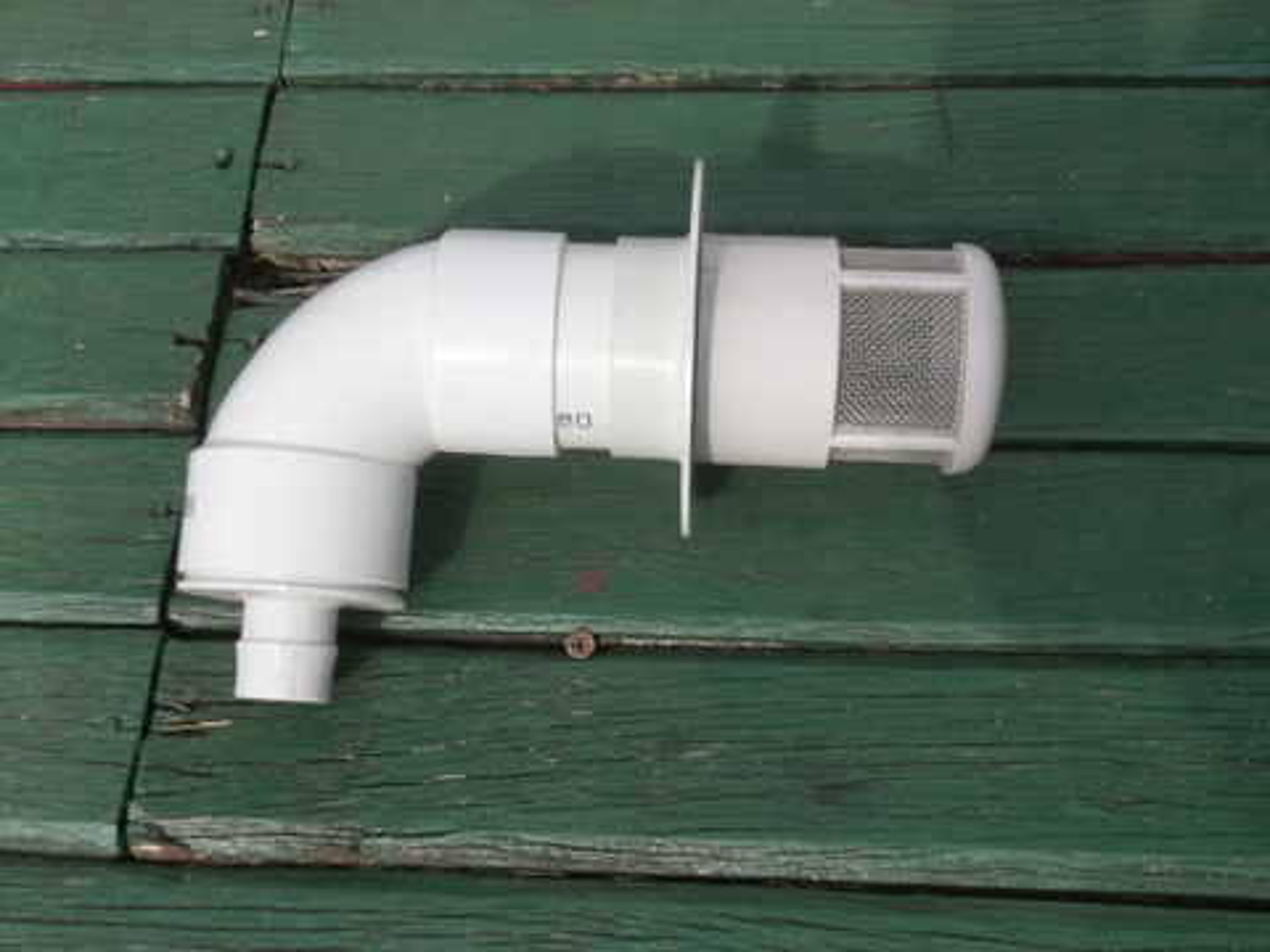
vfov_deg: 27.5
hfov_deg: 36.2
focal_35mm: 53
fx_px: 1944
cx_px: 635
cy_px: 476
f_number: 3.8
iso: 160
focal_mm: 9.5
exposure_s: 1/500
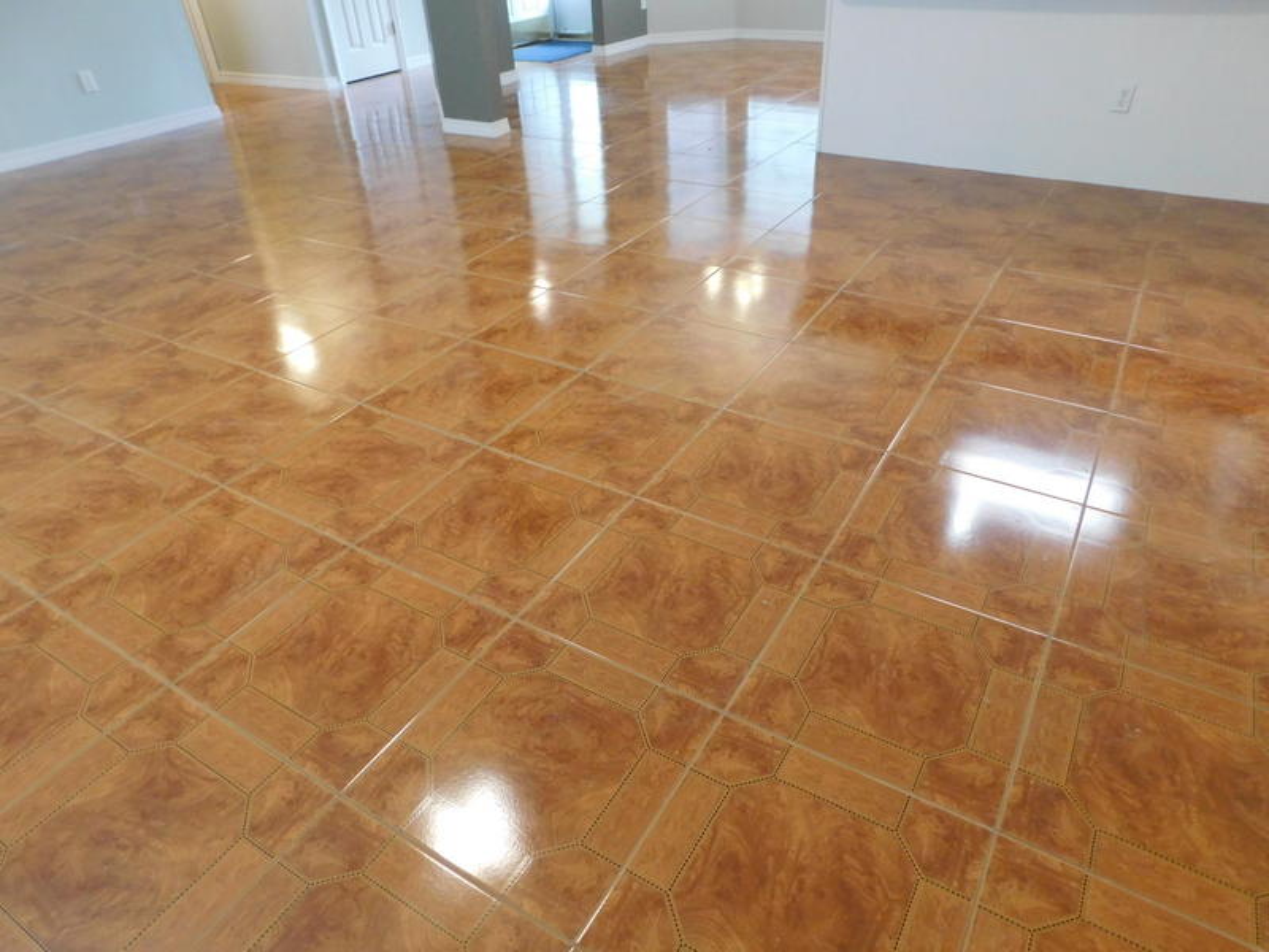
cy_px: 476
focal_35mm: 23
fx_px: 843
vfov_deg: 58.9
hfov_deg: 73.9
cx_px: 634
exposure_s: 1/20
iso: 400
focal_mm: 4
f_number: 3
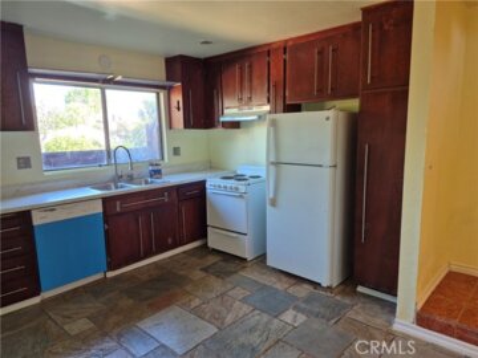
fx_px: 318
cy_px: 179
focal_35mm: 23
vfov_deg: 58.9
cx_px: 239
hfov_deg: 73.9
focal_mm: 5.4
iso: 160
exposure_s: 1/120
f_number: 1.8
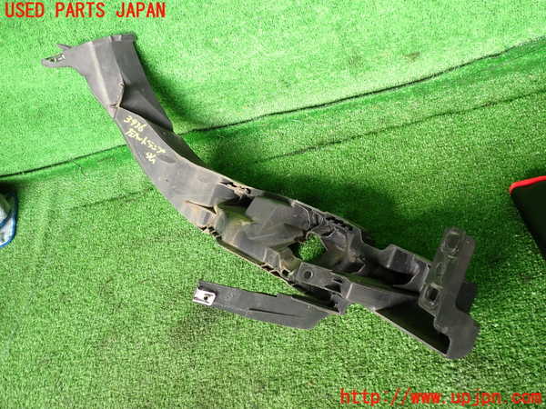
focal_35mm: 30
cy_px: 204
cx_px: 273
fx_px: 473
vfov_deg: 46.8
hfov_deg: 60.0
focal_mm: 5.4
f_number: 2.3
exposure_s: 1/60
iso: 100
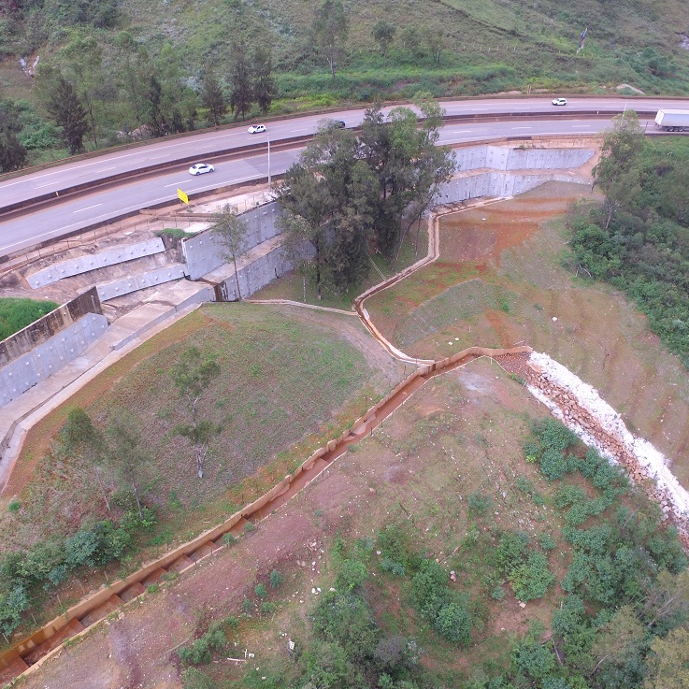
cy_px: 342
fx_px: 540
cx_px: 333
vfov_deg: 65.0
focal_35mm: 24
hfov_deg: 65.0
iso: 100
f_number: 2.8
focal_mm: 3.61
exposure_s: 1/151
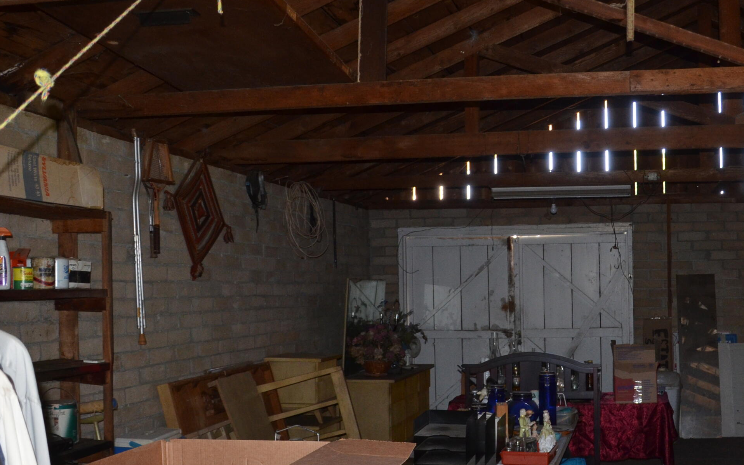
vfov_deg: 29.8
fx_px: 872
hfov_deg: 45.1
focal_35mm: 43
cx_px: 529
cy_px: 269
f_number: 3.5
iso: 800
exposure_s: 1/60
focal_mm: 18
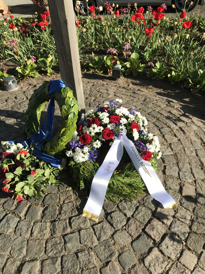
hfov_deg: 49.7
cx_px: 102
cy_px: 137
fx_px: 221
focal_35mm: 28
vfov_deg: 63.4
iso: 20
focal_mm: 3.99
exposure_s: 1/1350
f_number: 1.8
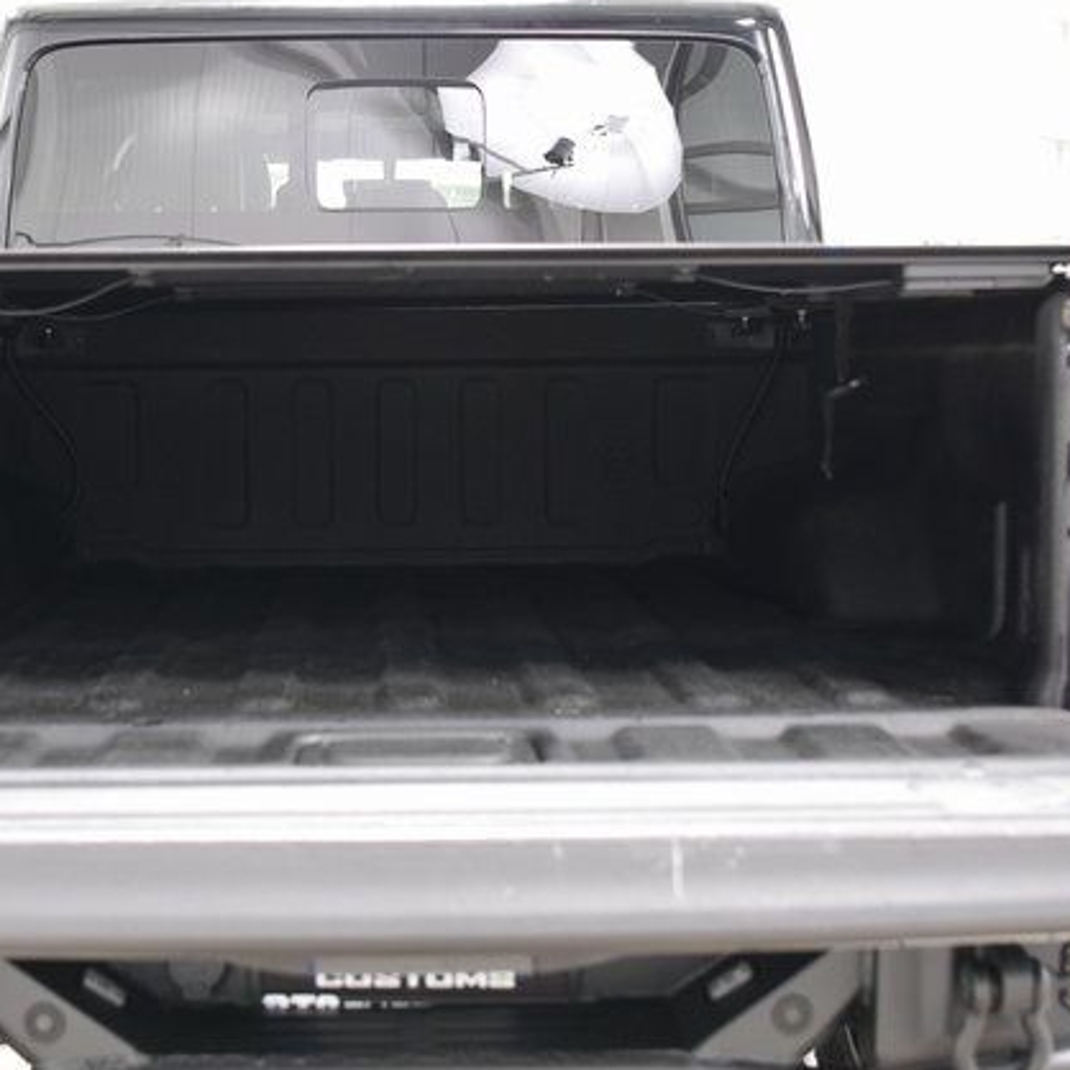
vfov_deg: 30.2
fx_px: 1981
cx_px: 404
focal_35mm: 57
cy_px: 536
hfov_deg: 30.1
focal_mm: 29
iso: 1600
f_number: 2.8
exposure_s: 1/15
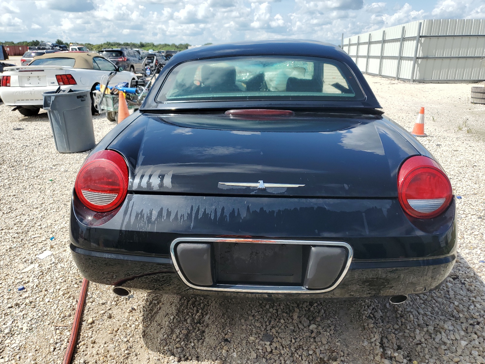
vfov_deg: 53.1
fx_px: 364
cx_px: 242
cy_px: 182
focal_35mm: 26
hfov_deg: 67.3
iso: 50
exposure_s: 1/3333
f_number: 1.5
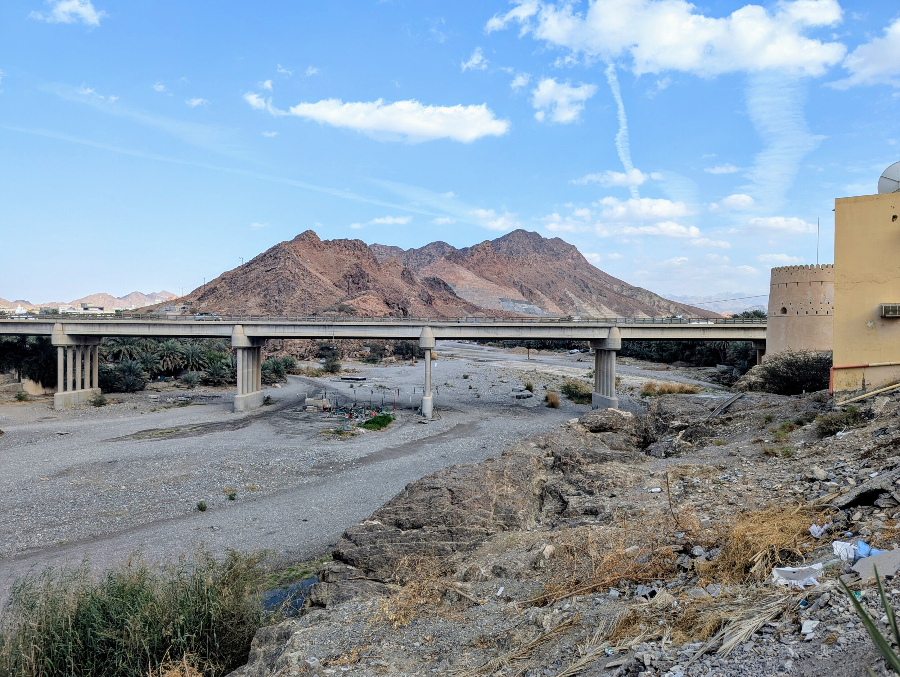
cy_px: 338
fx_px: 625
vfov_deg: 56.9
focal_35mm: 24
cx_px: 450
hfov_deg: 71.5
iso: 48
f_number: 1.85
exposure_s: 1/1217
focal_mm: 6.81
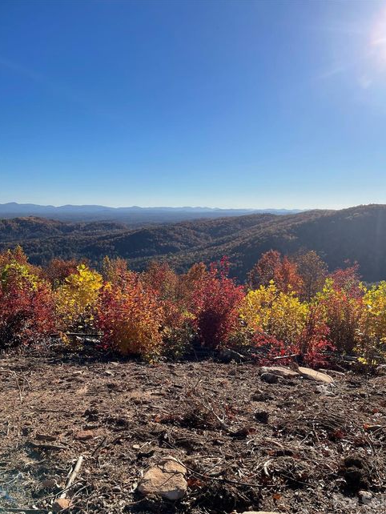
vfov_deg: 65.3
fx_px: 401
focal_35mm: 27
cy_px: 266
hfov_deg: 51.4
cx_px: 195
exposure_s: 1/5556
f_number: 1.6
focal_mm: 4.2
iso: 32
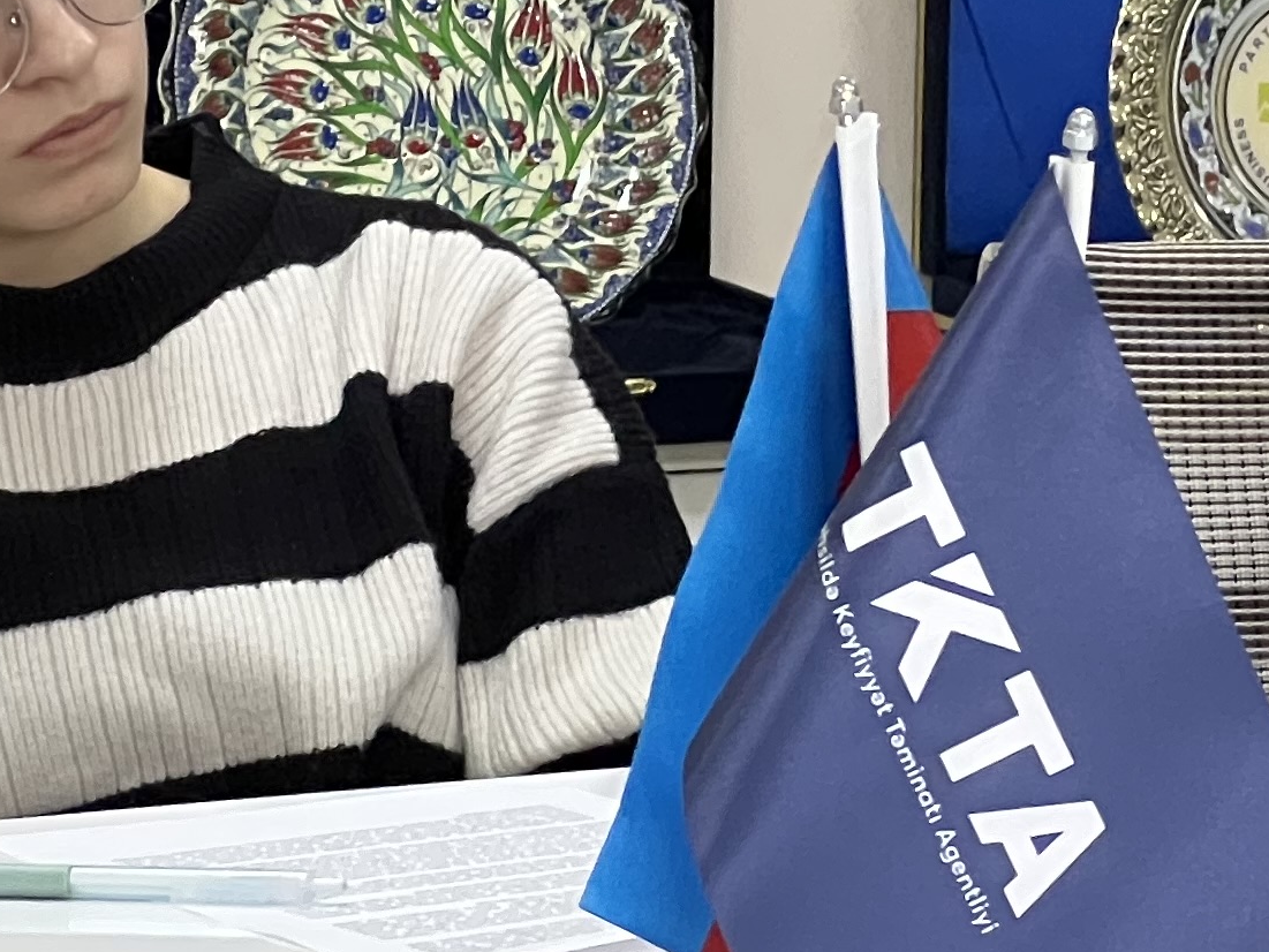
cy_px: -407
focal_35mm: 282
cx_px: 1846
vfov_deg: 5.2
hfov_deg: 6.9
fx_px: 10339
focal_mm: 9
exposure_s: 1/60
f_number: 2.8
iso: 320
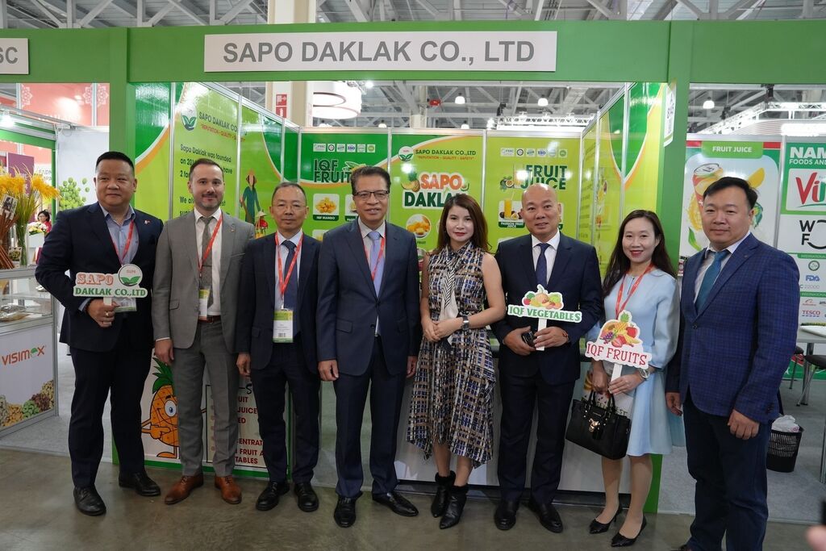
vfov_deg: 53.1
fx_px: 551
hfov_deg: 73.7
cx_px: 413
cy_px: 276
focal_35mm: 24
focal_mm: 24
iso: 4000
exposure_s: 1/160
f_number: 4
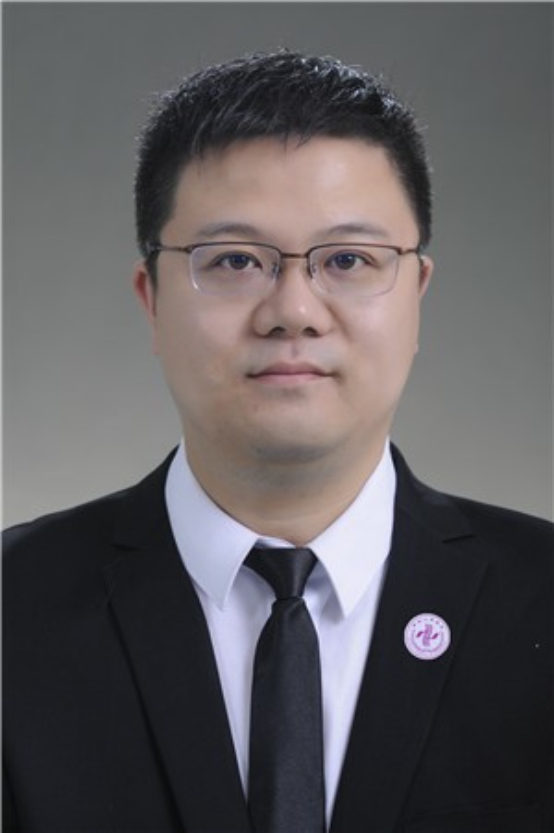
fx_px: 2947
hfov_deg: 10.7
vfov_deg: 16.1
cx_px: 277
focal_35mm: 128
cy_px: 416
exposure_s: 1/125
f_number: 5.6
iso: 160
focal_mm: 85
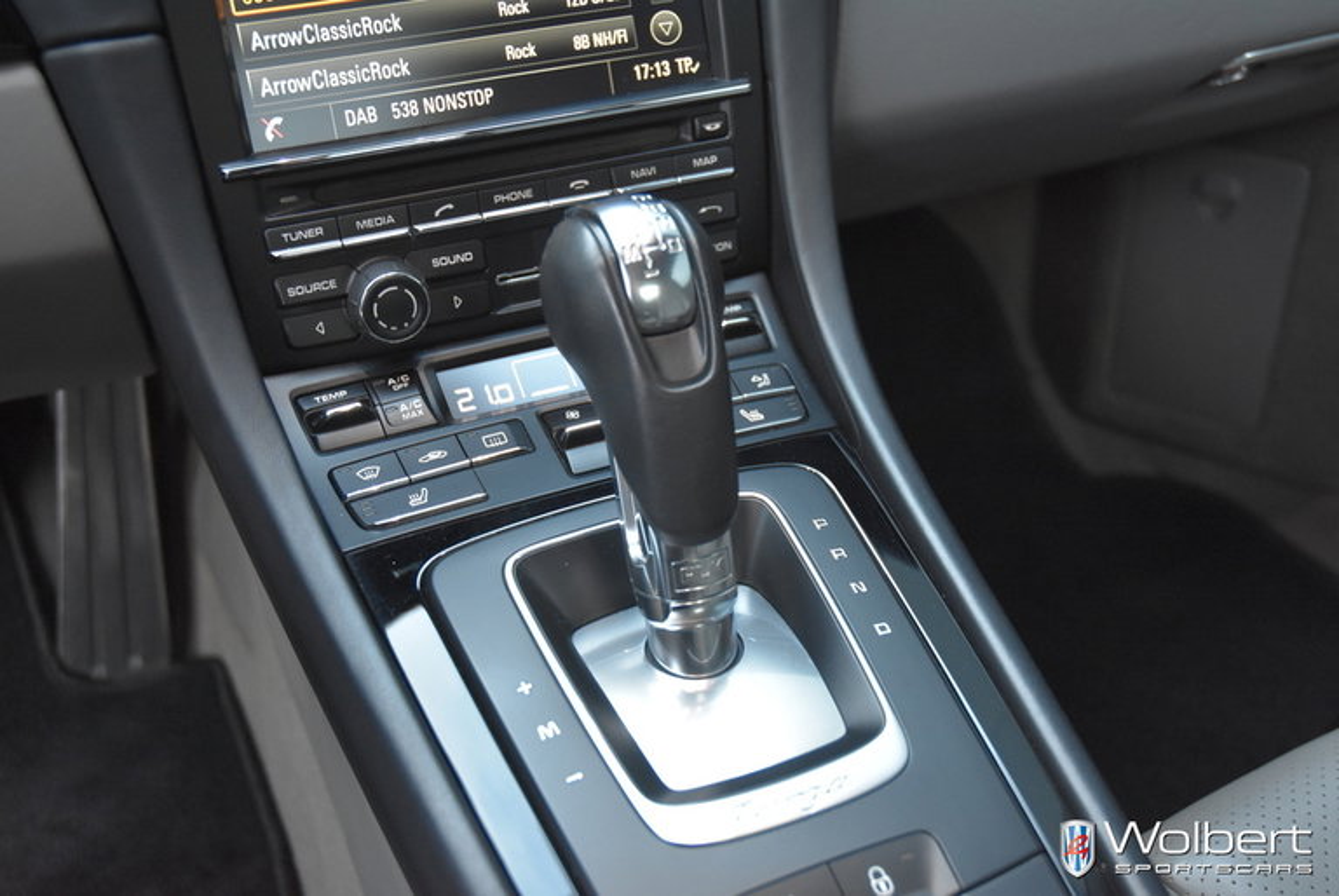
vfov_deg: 30.9
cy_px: 448
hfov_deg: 44.9
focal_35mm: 44
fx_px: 1620
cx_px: 670
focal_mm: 29
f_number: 4
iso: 2500
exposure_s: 1/60
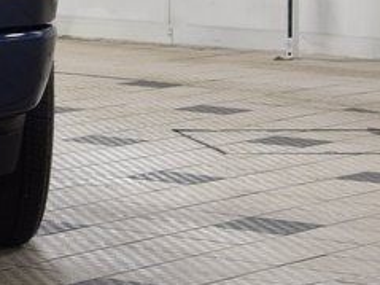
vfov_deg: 6.2
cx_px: -396
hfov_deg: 8.0
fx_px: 2578
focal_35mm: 235
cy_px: -162
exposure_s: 1/15
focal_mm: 38
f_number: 6.3
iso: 400
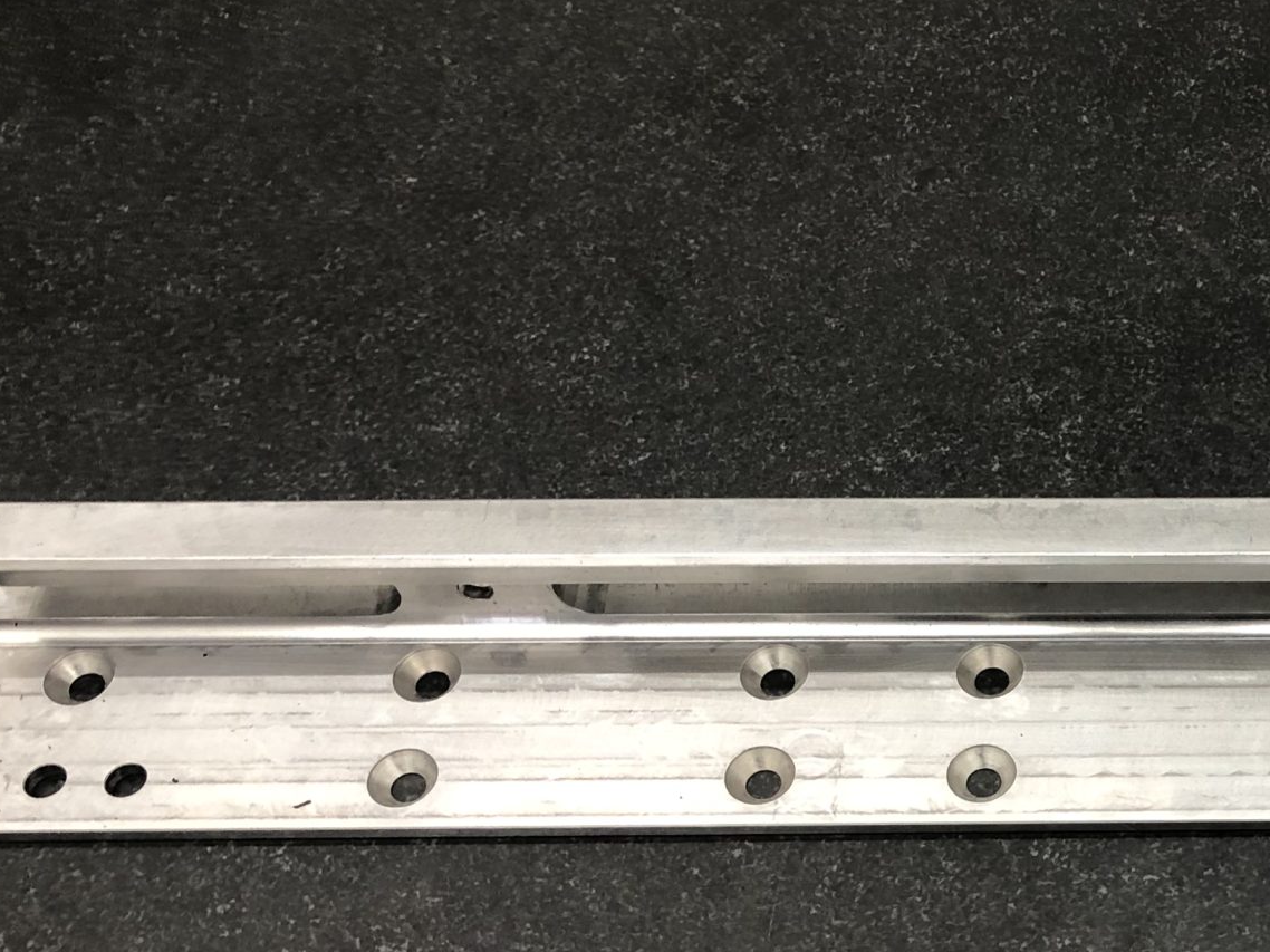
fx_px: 2311
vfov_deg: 22.9
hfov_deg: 28.4
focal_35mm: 63
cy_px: 773
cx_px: 1343
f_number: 1.8
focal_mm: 3.99
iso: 40
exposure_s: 1/30
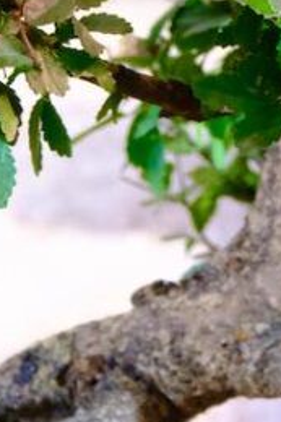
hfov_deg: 1.9
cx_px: 212
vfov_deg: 2.8
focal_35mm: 725
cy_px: -333
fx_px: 8499
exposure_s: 1/30
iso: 3200
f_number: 9
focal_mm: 104.9
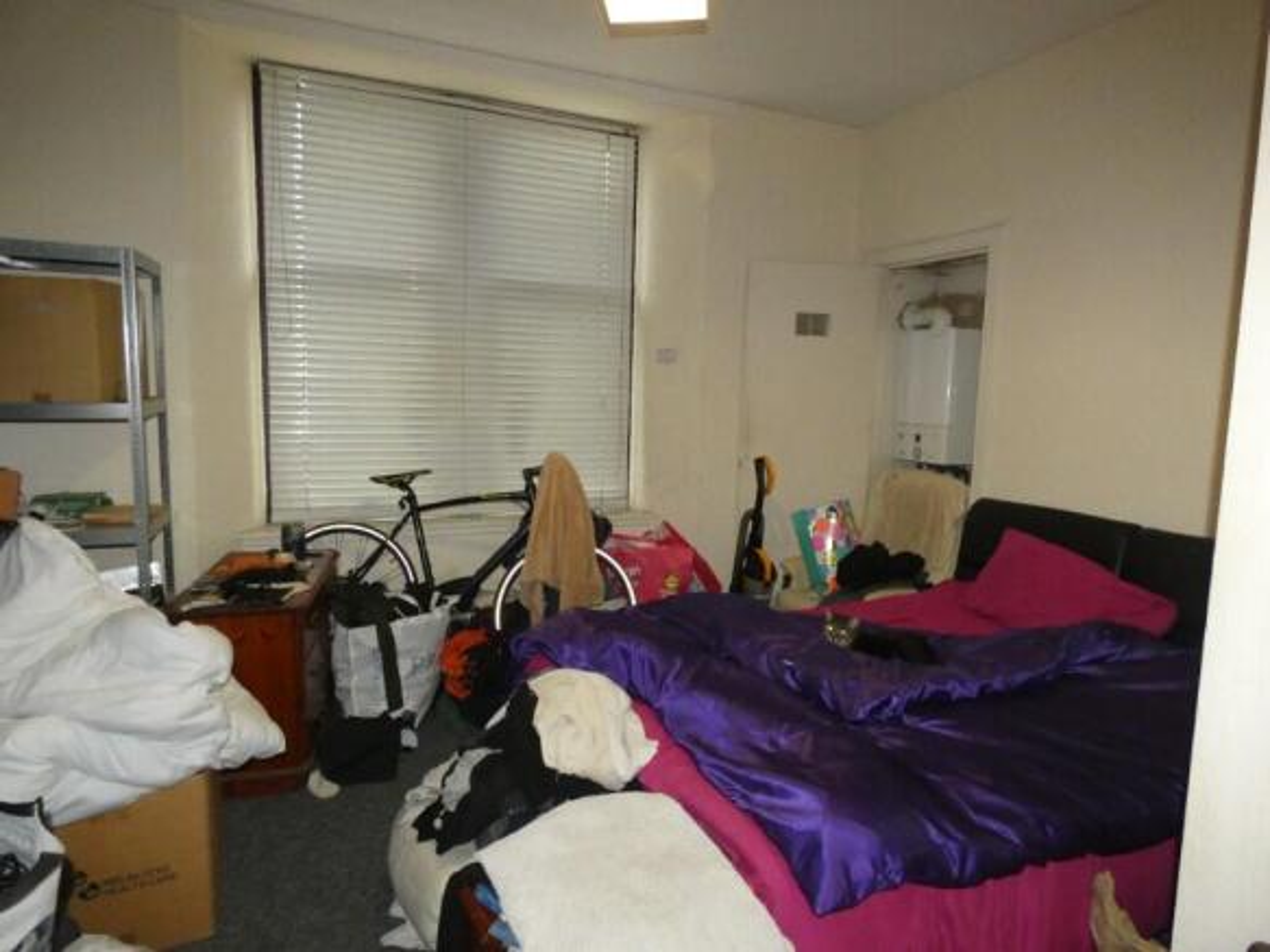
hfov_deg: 81.8
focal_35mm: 20
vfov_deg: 66.0
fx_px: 734
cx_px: 635
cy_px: 476
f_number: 2.8
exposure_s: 1/60
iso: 800
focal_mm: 3.6
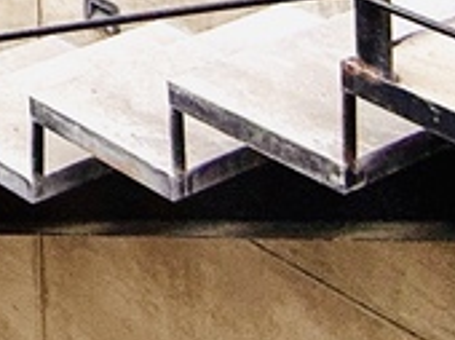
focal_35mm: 99
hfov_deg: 12.5
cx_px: -790
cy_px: -717
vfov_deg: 10.2
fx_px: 1299
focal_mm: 2.22
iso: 40
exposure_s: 1/102
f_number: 2.2
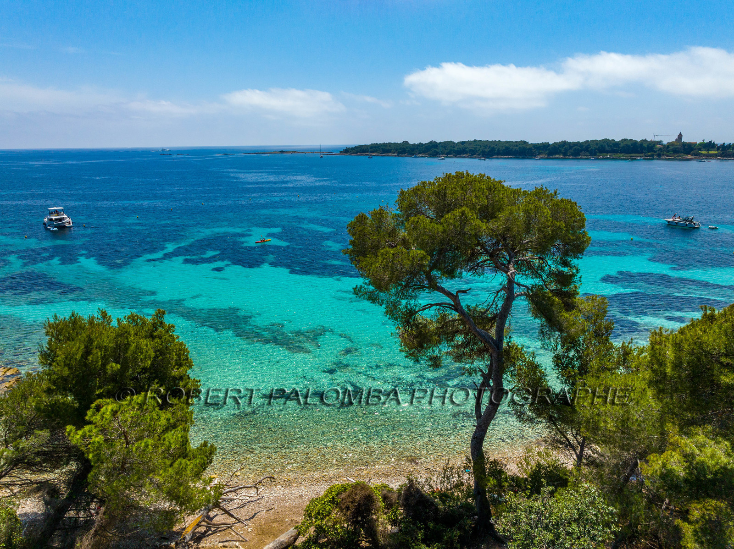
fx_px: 509
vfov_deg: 56.8
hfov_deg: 71.6
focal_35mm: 24
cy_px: 274
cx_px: 367
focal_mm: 12.3
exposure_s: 1/640
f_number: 8
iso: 200
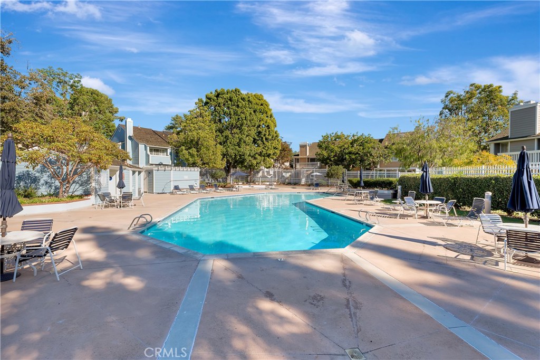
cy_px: 180
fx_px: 225
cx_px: 270
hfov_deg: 100.4
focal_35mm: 15
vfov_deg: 77.3
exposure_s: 1/640
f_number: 5.6
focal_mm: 10
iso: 100
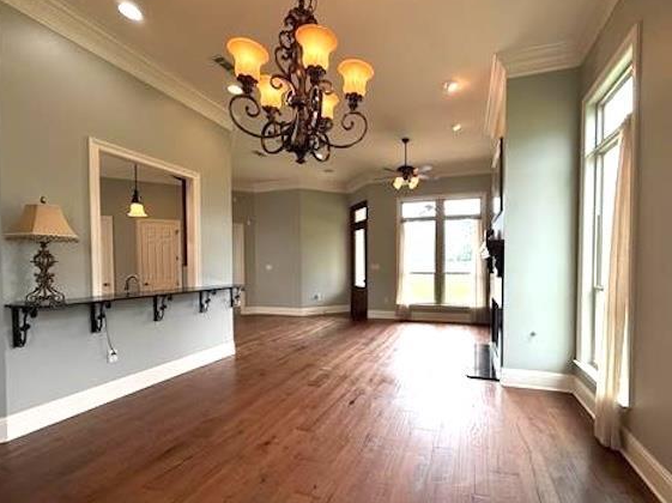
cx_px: 376
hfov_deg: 94.1
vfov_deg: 77.9
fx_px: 310
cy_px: 273
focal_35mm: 16
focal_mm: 2.22
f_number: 2.2
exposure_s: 1/120
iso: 64
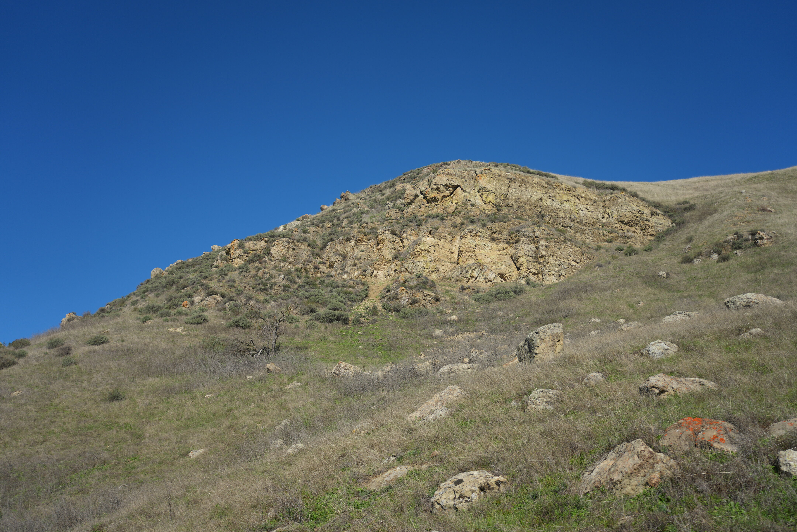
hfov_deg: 55.8
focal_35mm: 34
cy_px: 266
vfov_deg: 38.9
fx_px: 753
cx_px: 398
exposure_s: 1/2000
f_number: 4.5
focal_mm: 34
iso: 200
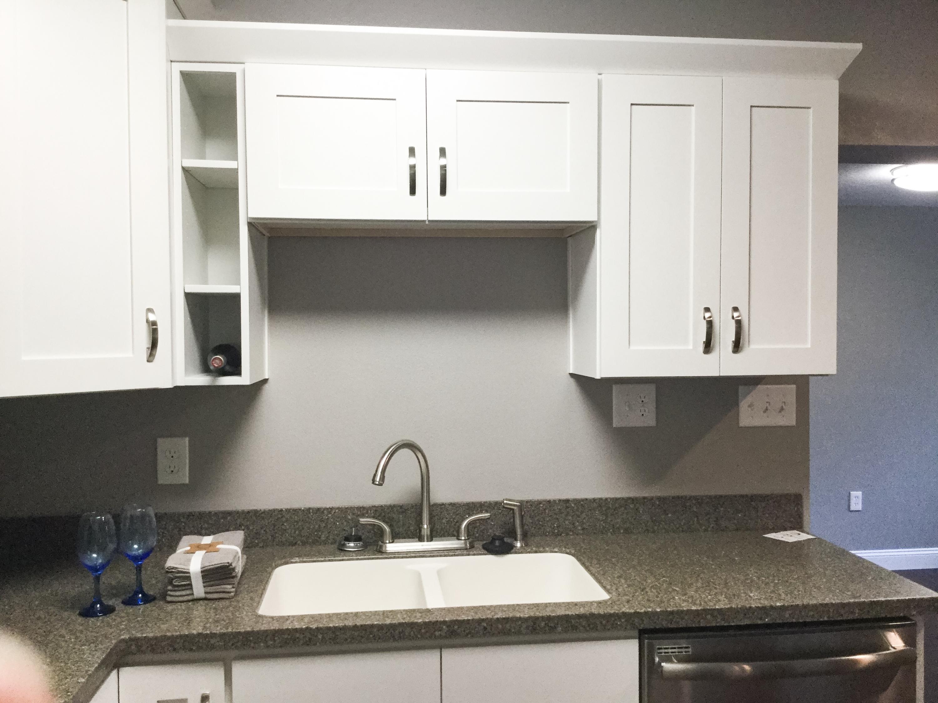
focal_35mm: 31
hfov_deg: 58.4
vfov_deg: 45.4
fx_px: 840
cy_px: 352
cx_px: 469
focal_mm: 3.3
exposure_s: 1/30
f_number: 2.4
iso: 50
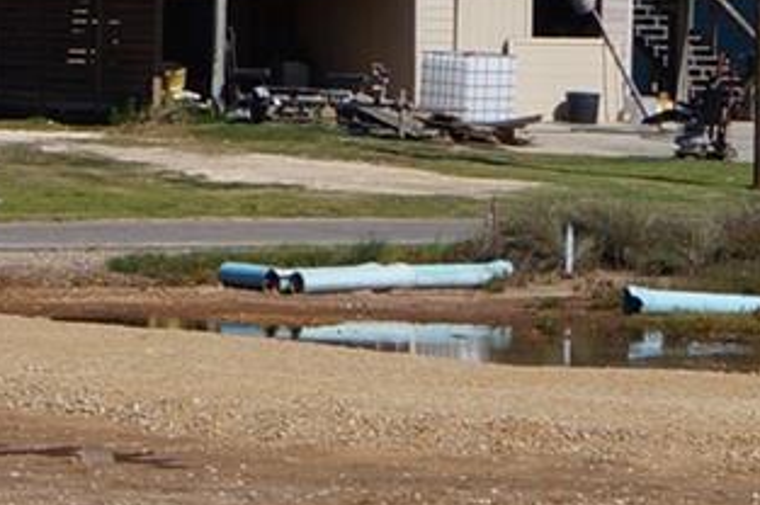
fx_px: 5378
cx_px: -945
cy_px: 532
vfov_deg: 5.4
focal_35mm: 255
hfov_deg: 7.6
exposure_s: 1/320
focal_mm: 26
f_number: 13
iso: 100
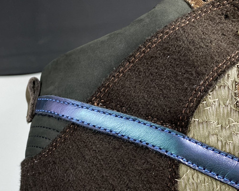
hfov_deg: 36.8
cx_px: 71
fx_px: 354
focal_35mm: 50
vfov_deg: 29.5
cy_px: 155
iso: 64
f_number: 1.8
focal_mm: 4.25
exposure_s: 1/100
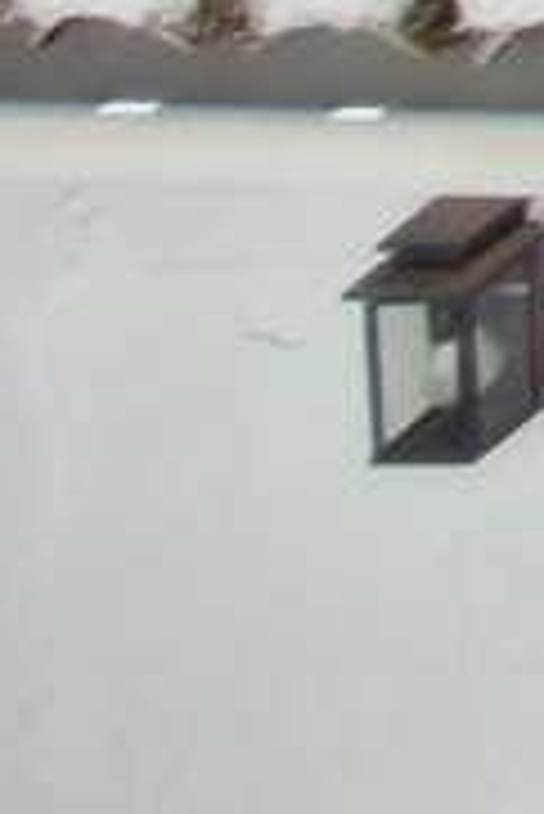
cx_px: 3066
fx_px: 2534
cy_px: -1617
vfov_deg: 11.3
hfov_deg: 5.6
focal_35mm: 112
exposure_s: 1/1836
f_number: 2.2
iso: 50
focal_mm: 1.74
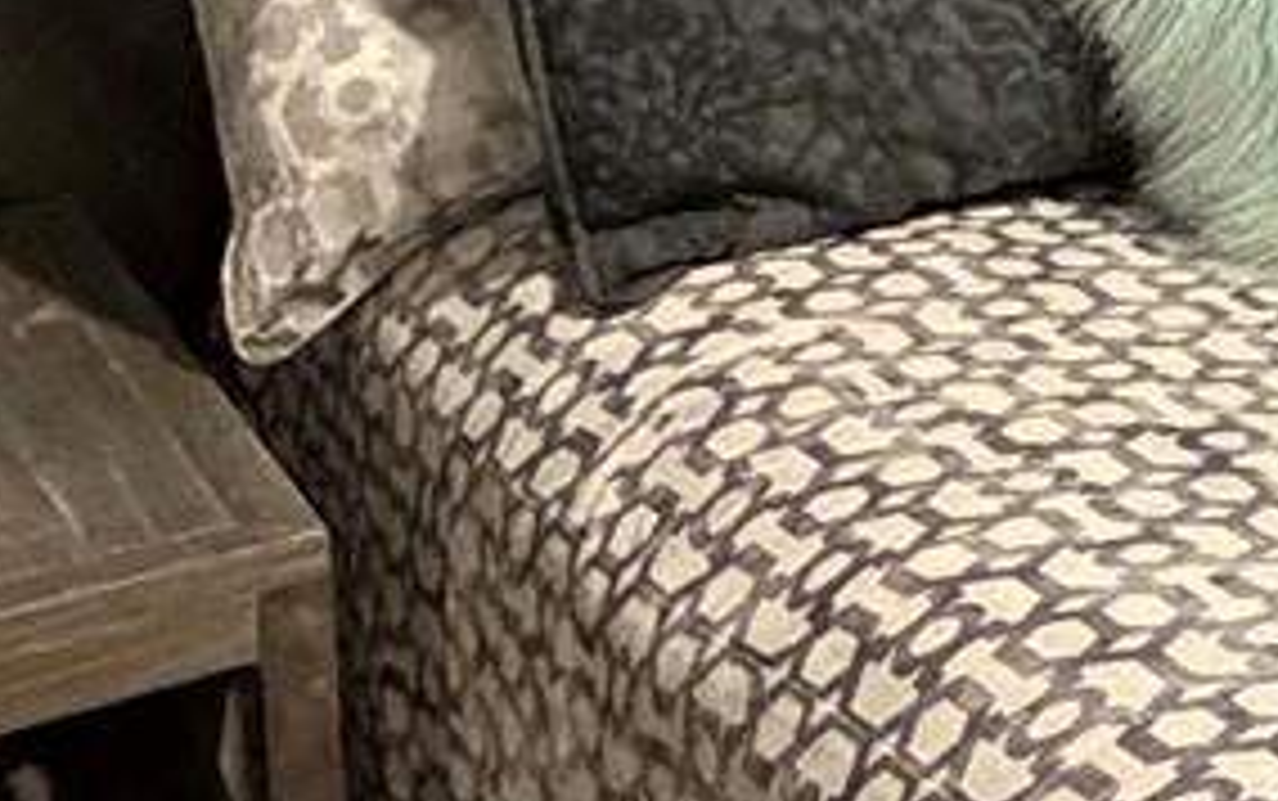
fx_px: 3730
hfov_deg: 17.7
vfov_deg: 11.5
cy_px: -598
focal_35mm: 107
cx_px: 1836
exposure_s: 1/60
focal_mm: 2.22
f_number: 2.2
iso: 1000
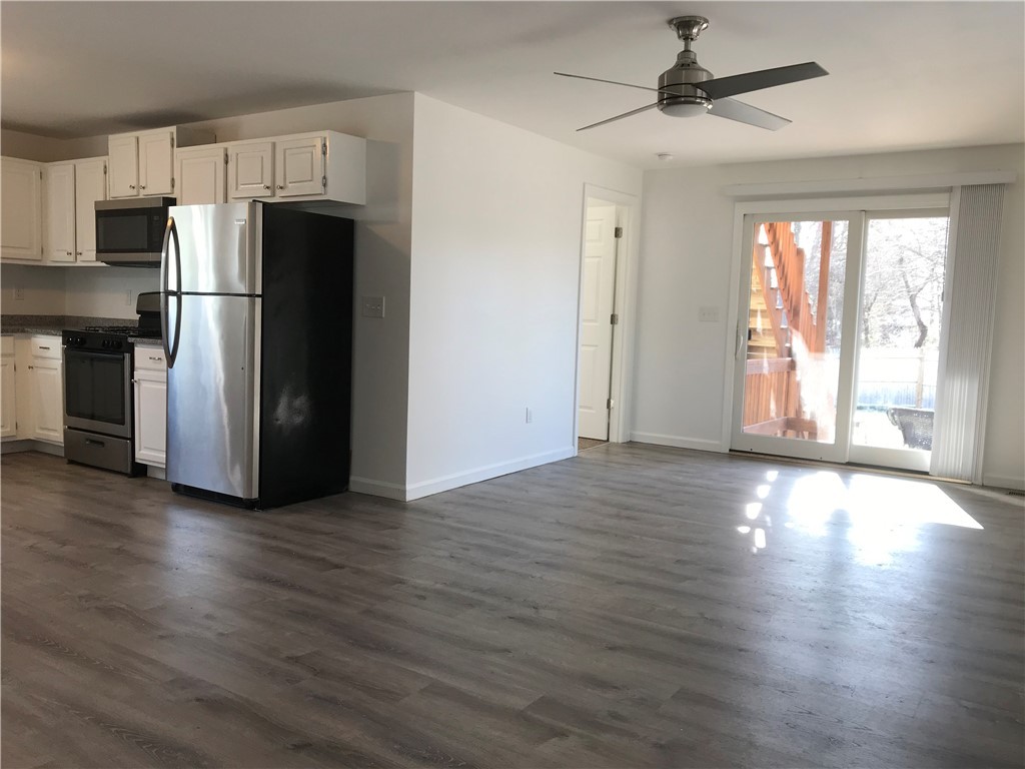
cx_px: 512
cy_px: 384
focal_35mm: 28
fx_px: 829
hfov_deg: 63.4
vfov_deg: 49.7
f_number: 1.8
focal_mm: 3.99
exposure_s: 1/40
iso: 20
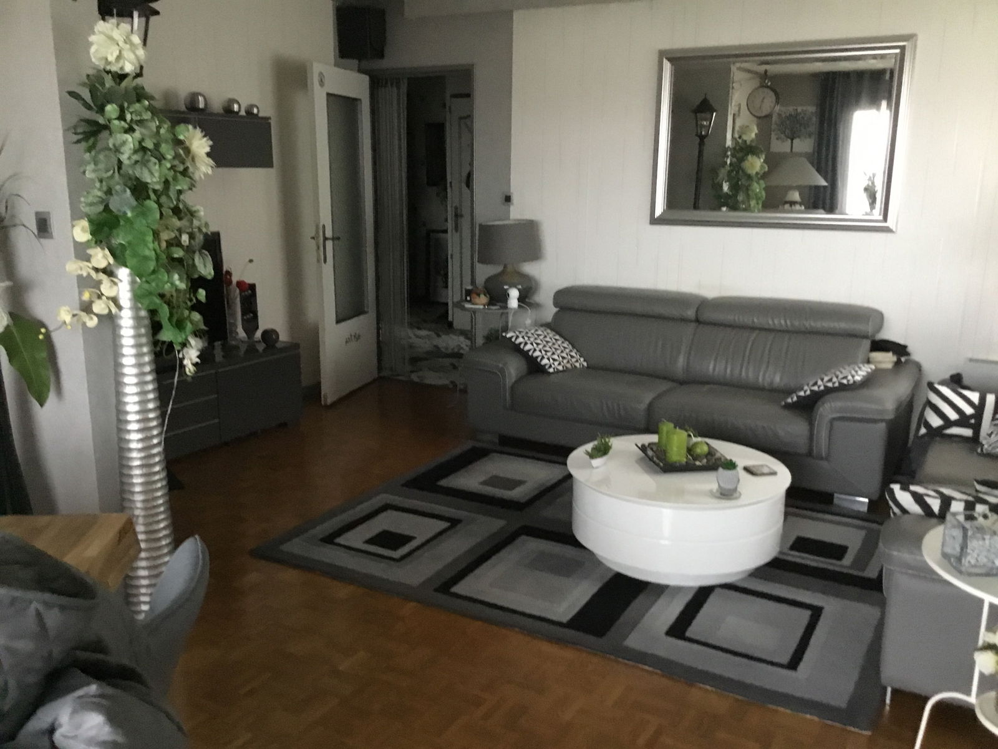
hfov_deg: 58.4
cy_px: 374
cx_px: 499
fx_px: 894
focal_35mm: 31
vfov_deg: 45.4
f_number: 2.4
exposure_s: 1/17
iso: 320
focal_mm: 3.3
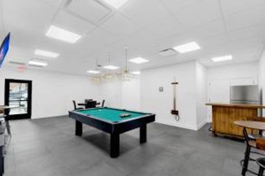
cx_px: 141
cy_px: 90
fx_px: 103
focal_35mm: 14
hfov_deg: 104.2
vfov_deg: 81.1
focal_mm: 8
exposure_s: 1/1.67
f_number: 8
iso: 100
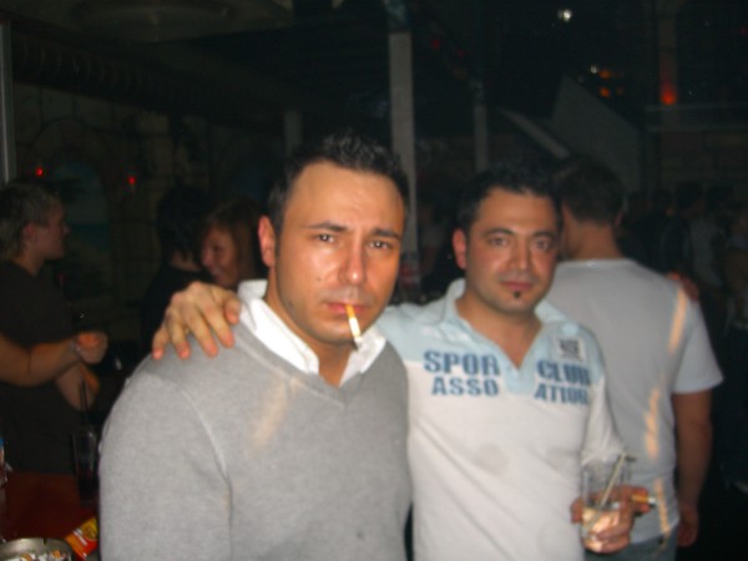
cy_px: 280
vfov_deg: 37.7
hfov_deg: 49.0
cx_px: 374
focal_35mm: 38
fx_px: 821
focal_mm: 7.9
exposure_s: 1/60
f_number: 2.8
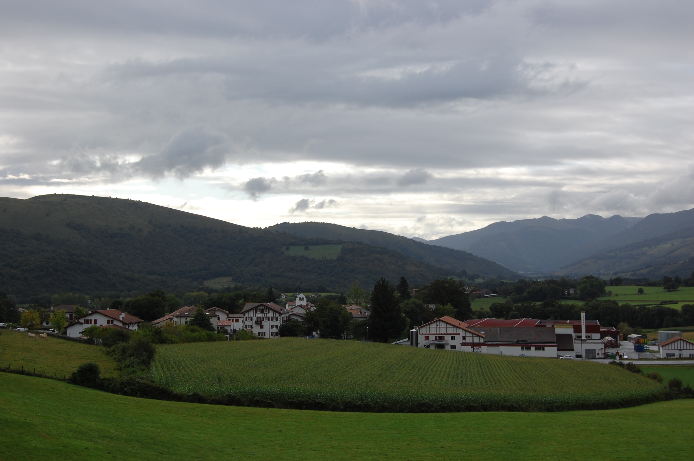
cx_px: 347
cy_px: 230
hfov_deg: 43.6
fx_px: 867
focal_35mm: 45
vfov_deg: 29.8
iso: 200
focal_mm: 30
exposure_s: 1/500
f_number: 8
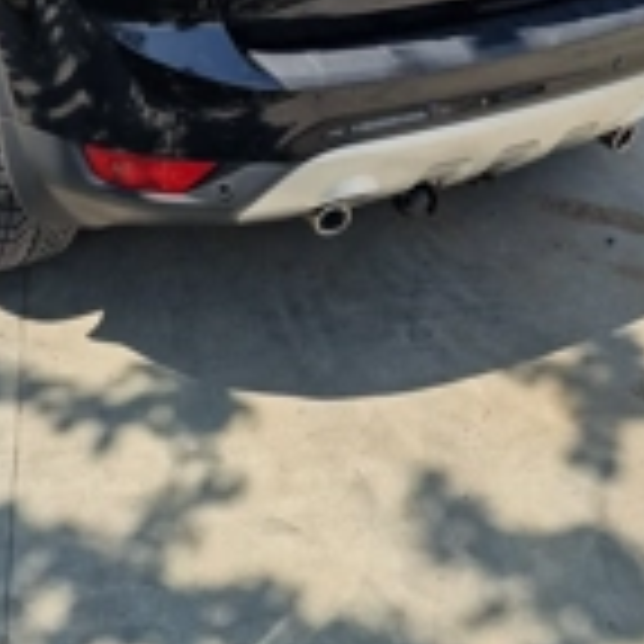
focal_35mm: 57
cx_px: 167
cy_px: -189
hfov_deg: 29.6
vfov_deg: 25.8
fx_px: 1200
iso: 50
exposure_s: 1/1000
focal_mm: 6.4
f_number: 1.8
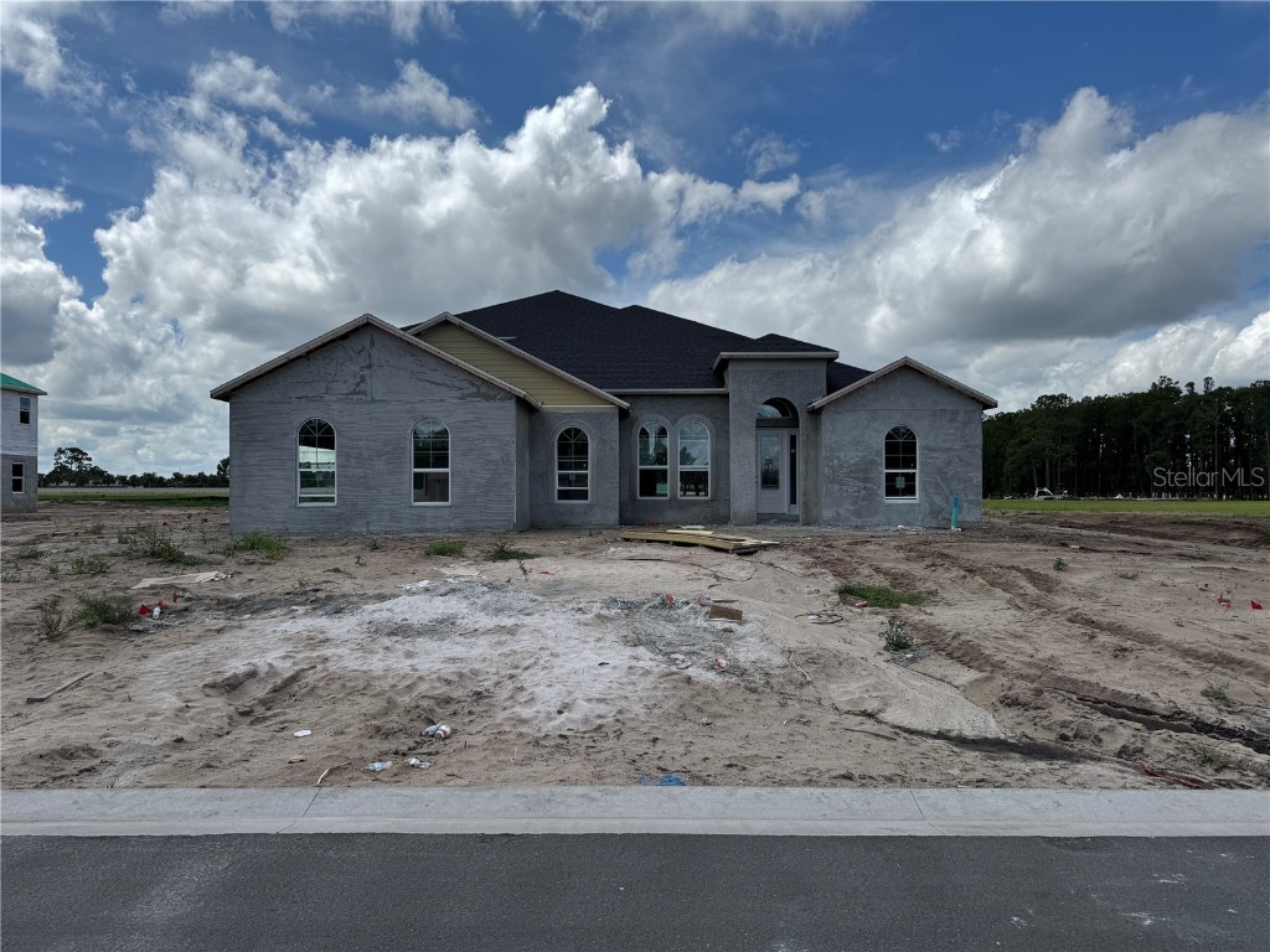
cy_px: 476
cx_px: 635
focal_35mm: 24
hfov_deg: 71.6
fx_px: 881
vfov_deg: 56.8
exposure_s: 1/7937
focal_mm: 6.76
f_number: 1.78
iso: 80
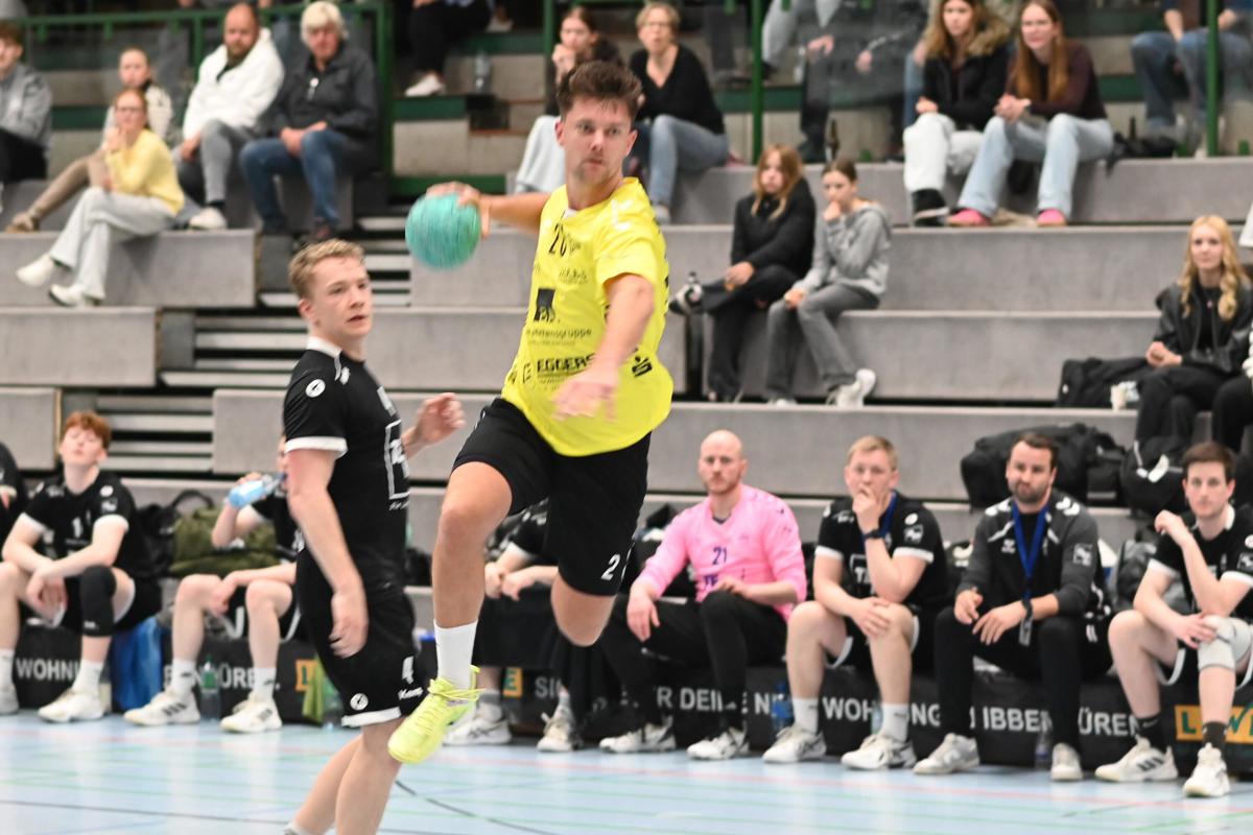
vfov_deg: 16.1
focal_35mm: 85
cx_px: 626
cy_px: 418
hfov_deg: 23.9
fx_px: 2958
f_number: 2.8
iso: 2200
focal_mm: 85
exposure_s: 1/250
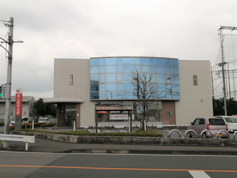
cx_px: 118
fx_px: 233
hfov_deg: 54.0
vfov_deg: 41.8
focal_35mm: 34
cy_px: 89
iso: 50
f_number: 1.8
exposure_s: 1/956
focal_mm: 3.62
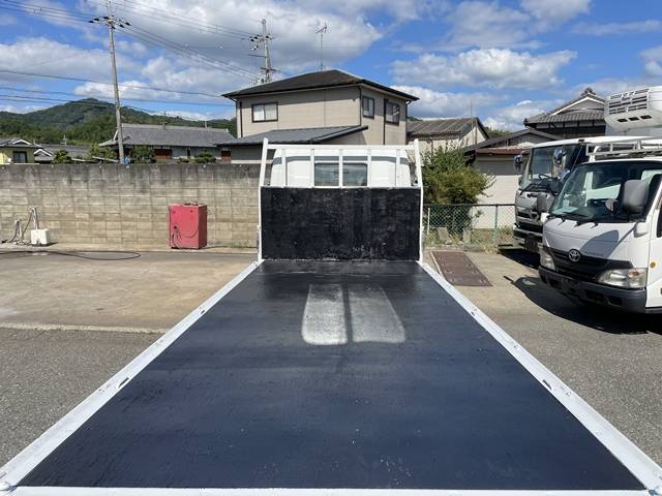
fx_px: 497
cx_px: 331
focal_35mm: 26
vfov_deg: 53.1
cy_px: 248
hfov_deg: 67.3
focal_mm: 4.2
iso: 32
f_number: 1.6
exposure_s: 1/4831
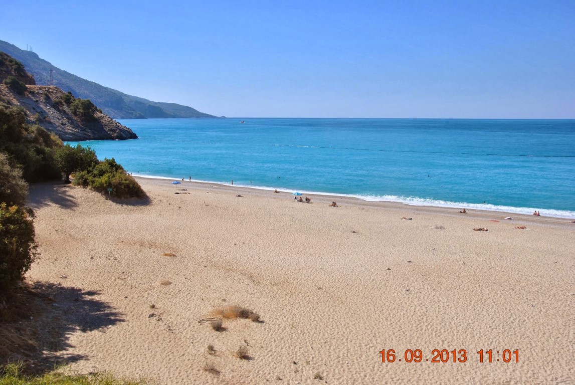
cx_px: 288
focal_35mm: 36
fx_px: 576
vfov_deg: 37.0
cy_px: 192
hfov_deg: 53.1
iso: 100
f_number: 9
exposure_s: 1/320
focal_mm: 24
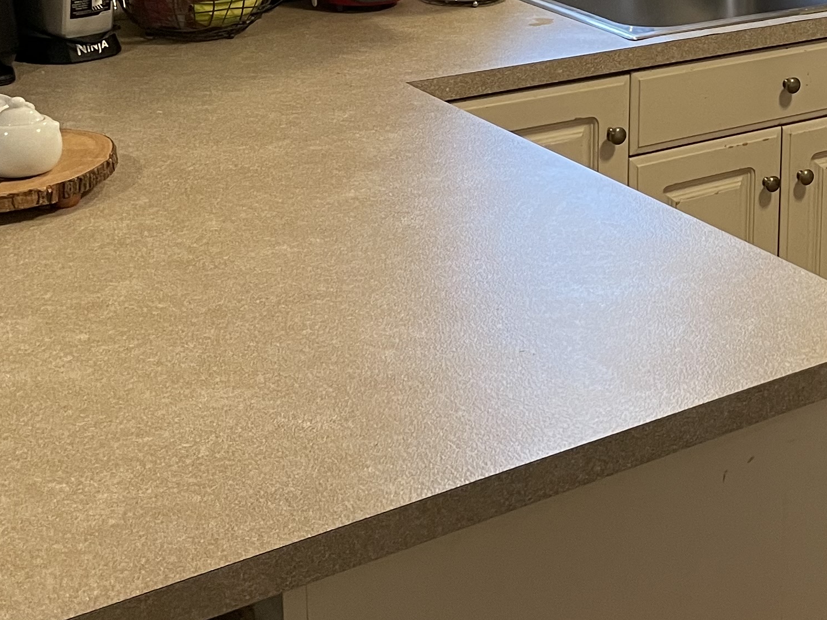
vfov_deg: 20.6
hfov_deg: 25.8
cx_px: 894
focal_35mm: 70
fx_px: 1672
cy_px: 57
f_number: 1.6
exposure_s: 1/60
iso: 125
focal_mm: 4.2
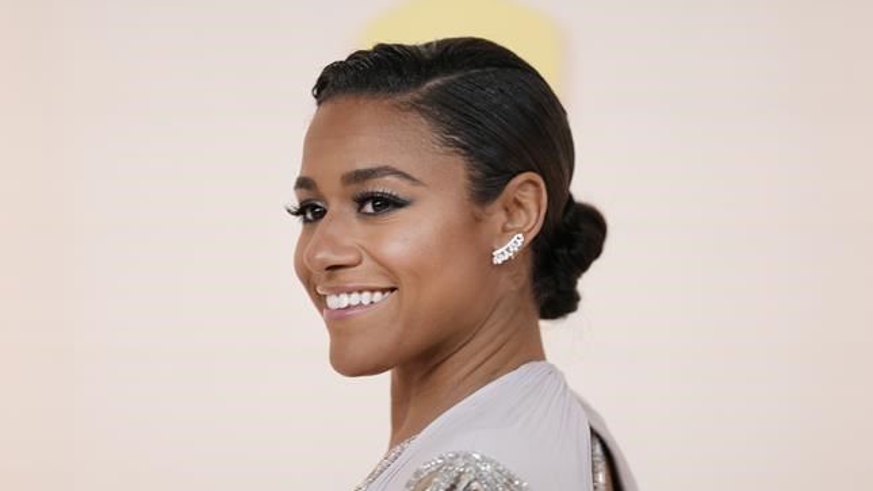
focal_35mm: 211
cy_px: 267
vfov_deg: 5.8
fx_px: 4885
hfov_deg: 10.2
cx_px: 439
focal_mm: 200
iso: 640
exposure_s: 1/200
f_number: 2.8
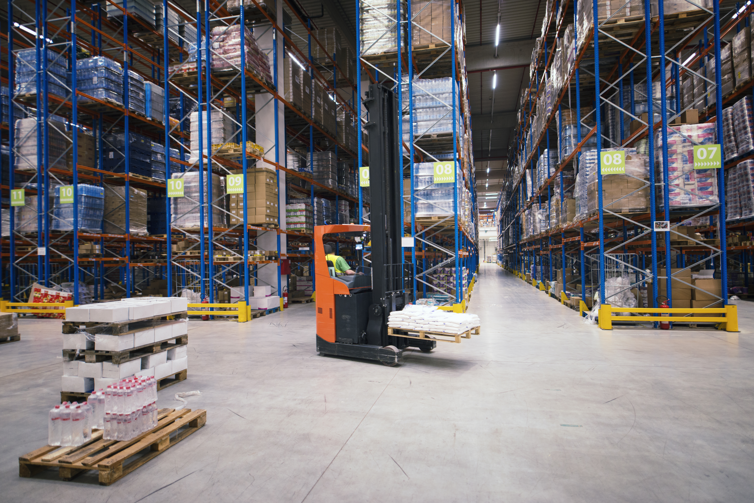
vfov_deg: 62.0
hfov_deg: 84.0
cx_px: 377
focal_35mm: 20
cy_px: 252
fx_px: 419
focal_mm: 20
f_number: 1.4
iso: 640
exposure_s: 1/200
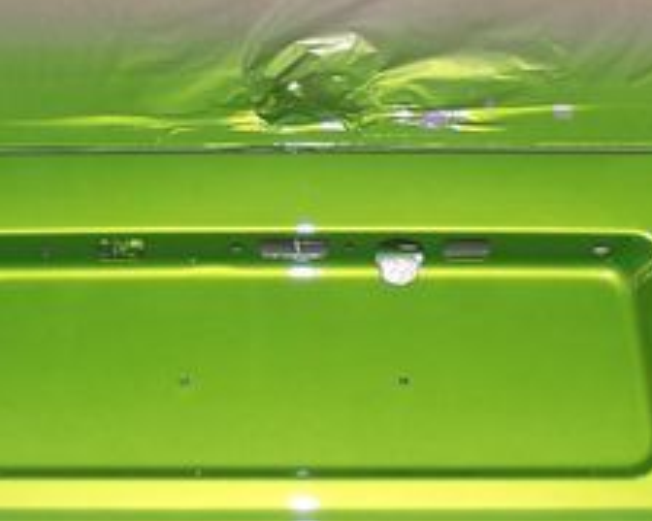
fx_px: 3607
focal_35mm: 187
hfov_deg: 10.3
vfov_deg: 8.3
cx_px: 274
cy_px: 274
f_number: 3.2
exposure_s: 1/60
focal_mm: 11.1
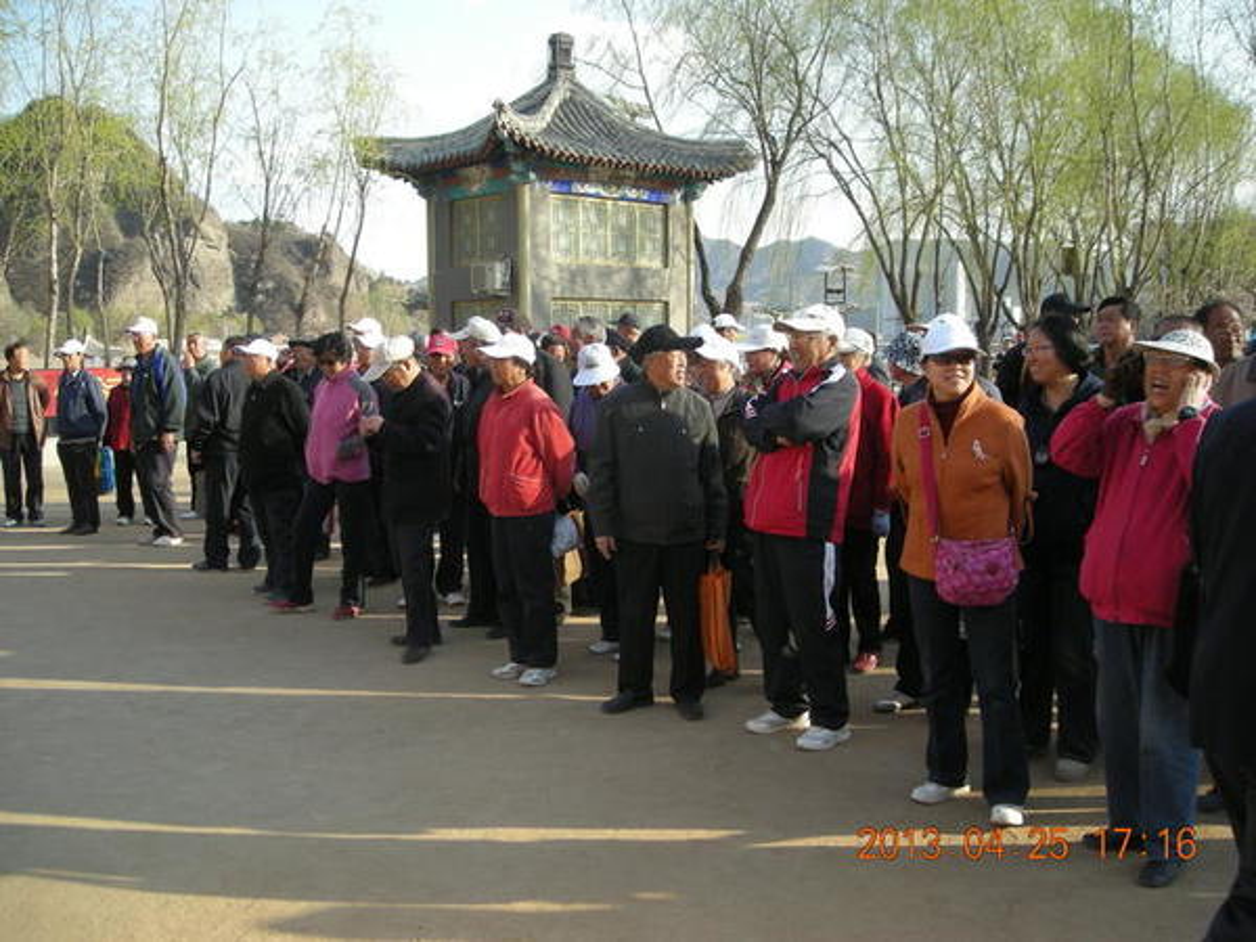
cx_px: 628
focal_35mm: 35
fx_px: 1270
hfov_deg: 52.6
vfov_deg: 40.7
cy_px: 471
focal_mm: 5.7
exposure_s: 1/205
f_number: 2.8
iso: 50
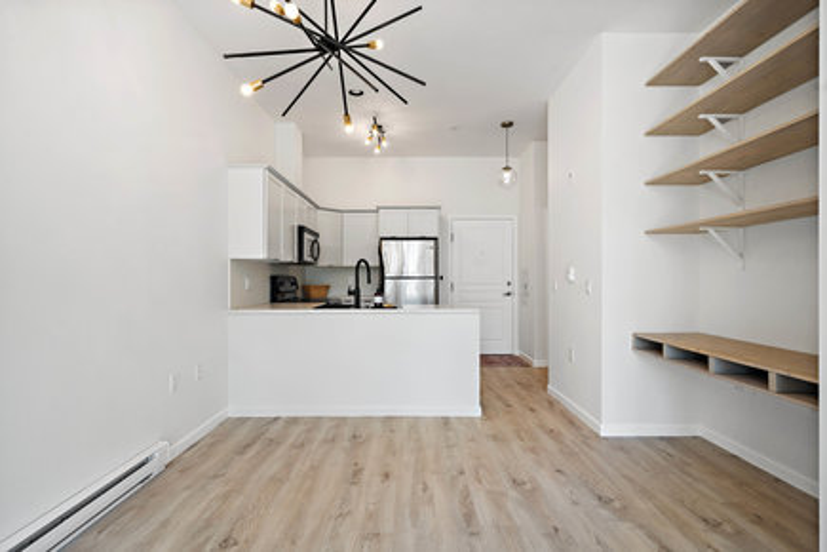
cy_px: 276
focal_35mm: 17
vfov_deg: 70.4
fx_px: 390
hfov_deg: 93.3
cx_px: 414
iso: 320
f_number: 8
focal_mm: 17
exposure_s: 1/2
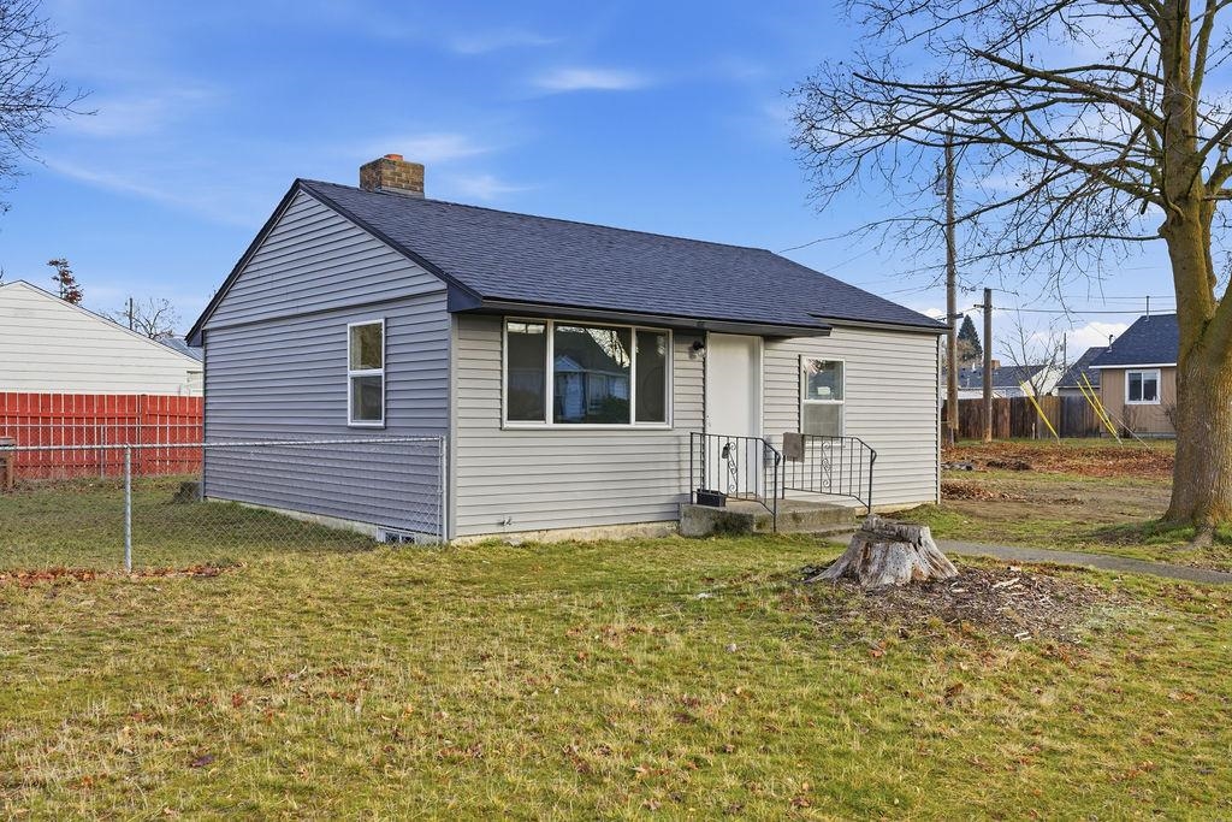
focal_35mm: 31
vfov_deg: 42.3
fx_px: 1061
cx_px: 616
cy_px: 411
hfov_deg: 60.3
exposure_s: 1/640
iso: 100
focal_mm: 31
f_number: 9
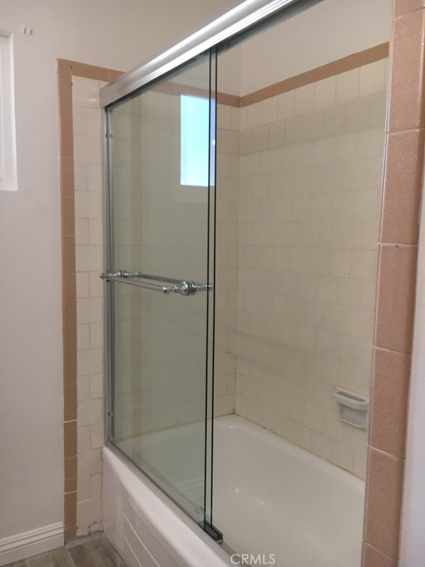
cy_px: 284
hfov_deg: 48.2
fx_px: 475
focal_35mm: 29
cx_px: 212
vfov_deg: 61.7
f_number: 2.2
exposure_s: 1/30
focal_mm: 4.15
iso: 100
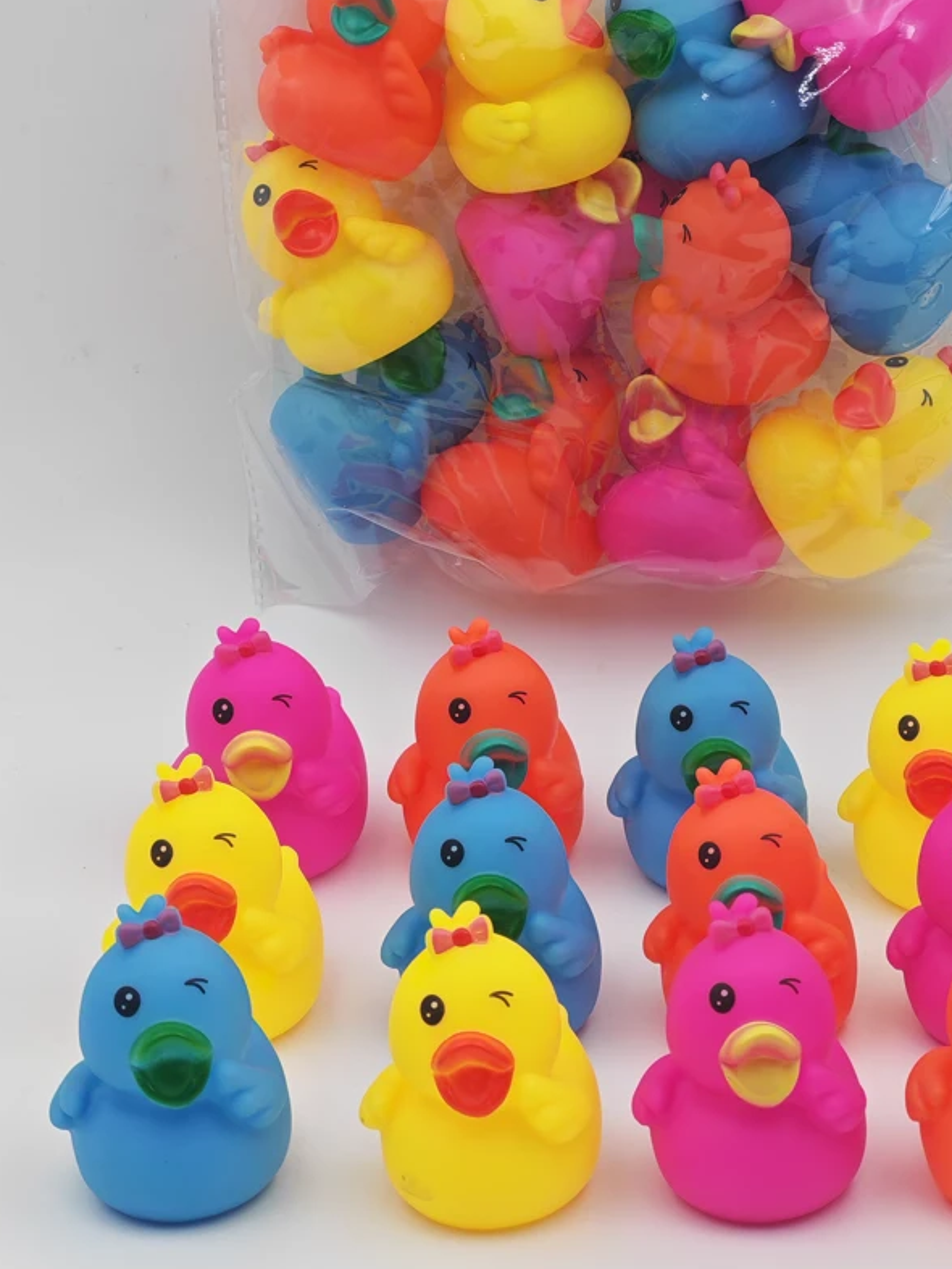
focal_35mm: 98
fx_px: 3592
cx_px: 636
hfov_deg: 15.1
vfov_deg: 19.9
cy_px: 385
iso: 200
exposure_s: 1/110
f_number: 2.4
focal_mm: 8.67
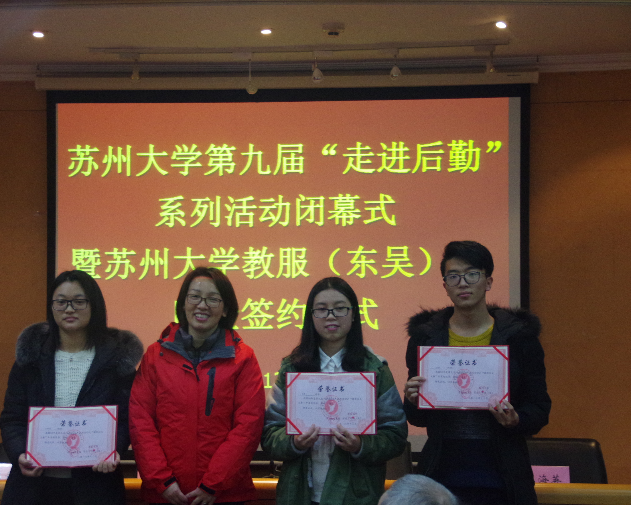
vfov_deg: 17.1
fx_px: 1680
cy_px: 254
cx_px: 268
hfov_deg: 21.3
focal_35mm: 90
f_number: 4.5
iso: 3200
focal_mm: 53
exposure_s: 1/60
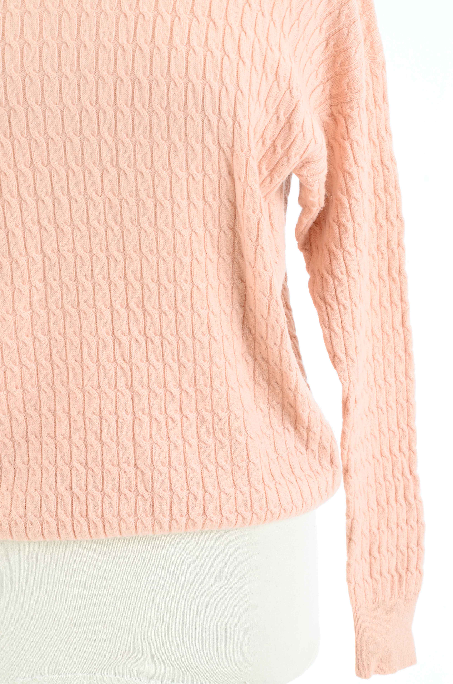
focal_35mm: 120
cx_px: 226
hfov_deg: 11.4
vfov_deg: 17.1
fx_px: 2275
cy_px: 342
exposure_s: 1/80
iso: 400
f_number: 10
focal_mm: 80
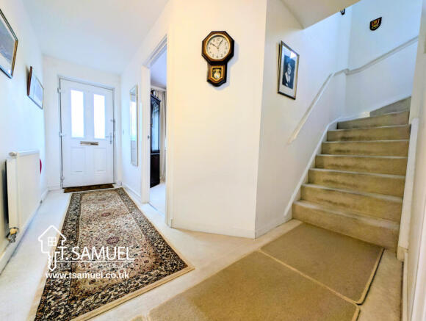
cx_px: 213
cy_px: 160
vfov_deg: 94.7
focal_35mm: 12
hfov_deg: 110.4
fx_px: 148
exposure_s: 1/27.8
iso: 55
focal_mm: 2.23
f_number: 1.95
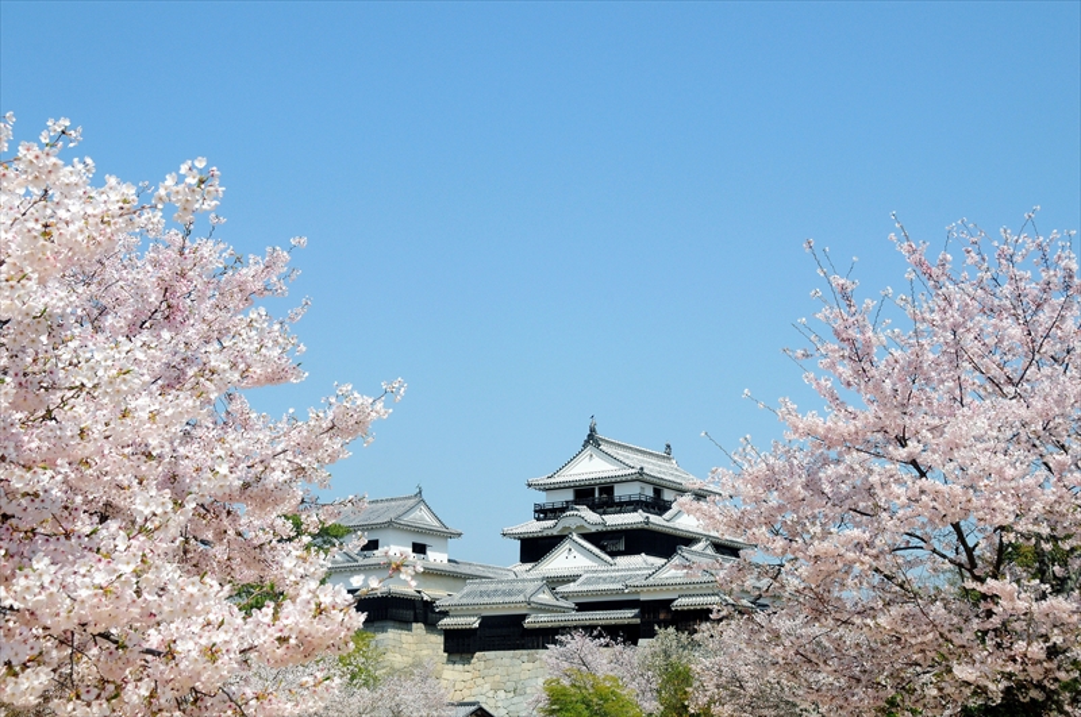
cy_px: 358
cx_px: 540
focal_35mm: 54
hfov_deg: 36.9
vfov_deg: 25.0
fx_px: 1619
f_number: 11
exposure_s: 1/500
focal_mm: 36
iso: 400
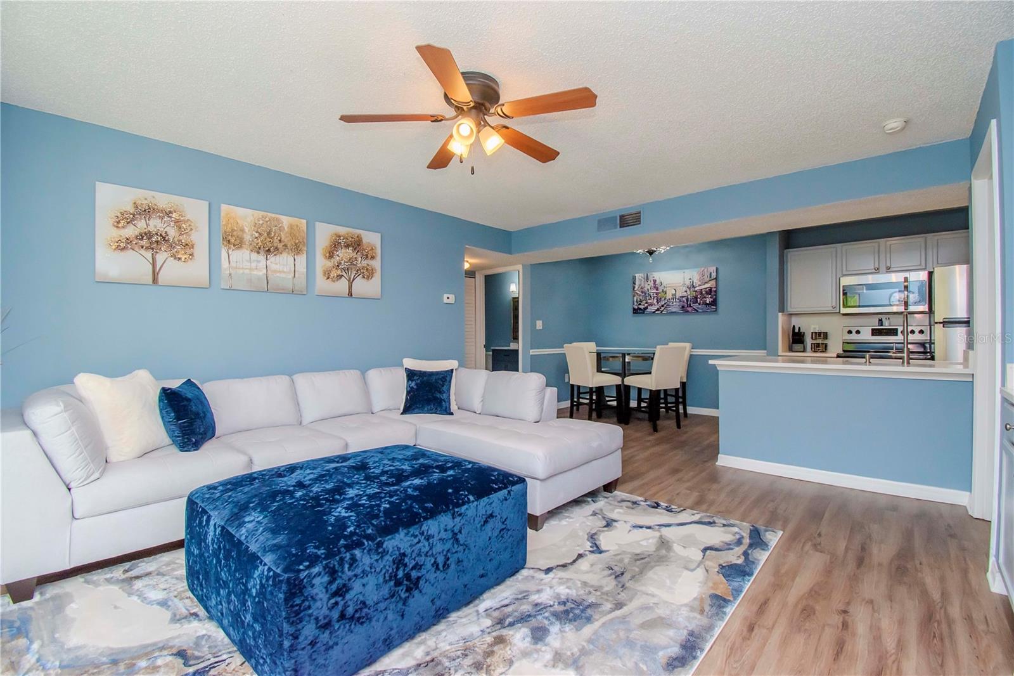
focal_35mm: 15
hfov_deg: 100.4
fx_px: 422
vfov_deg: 77.3
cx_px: 507
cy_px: 338
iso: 800
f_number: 9
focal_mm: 10
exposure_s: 1/160
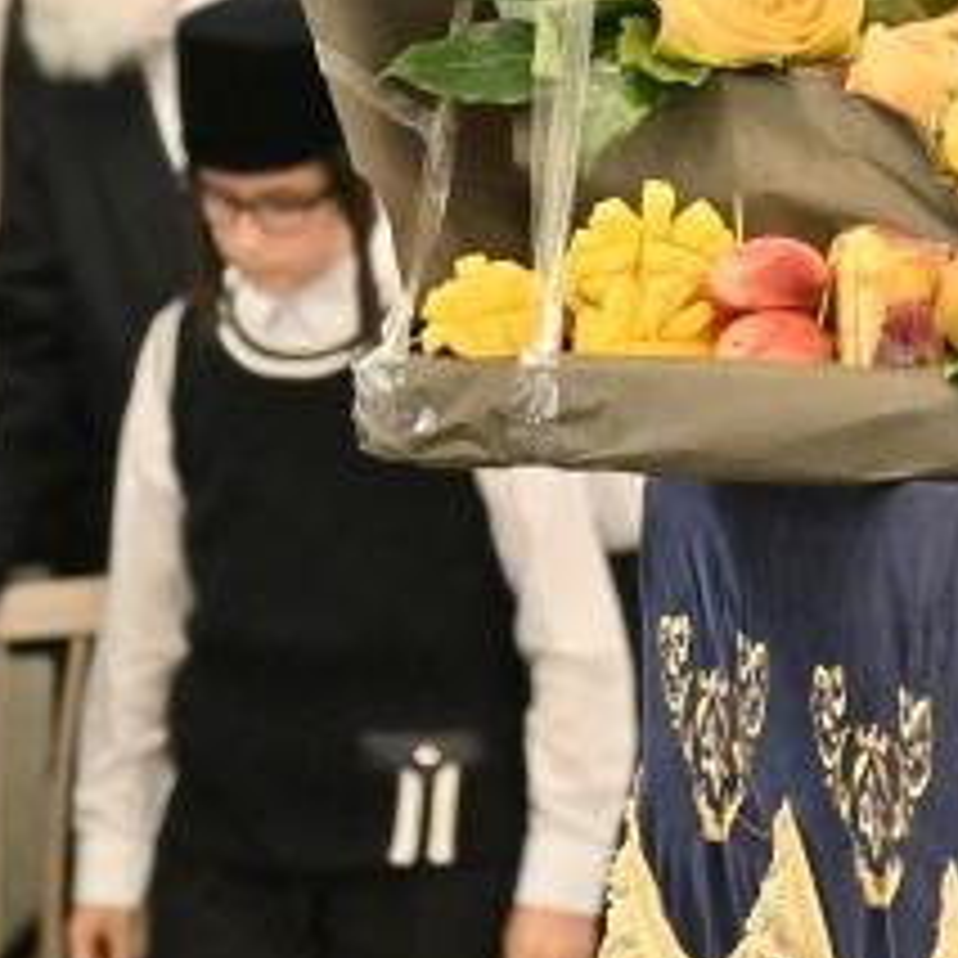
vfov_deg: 5.1
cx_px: 1705
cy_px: -425
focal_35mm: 344
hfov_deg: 5.0
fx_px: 10771
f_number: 4
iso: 2000
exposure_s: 1/160
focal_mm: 84
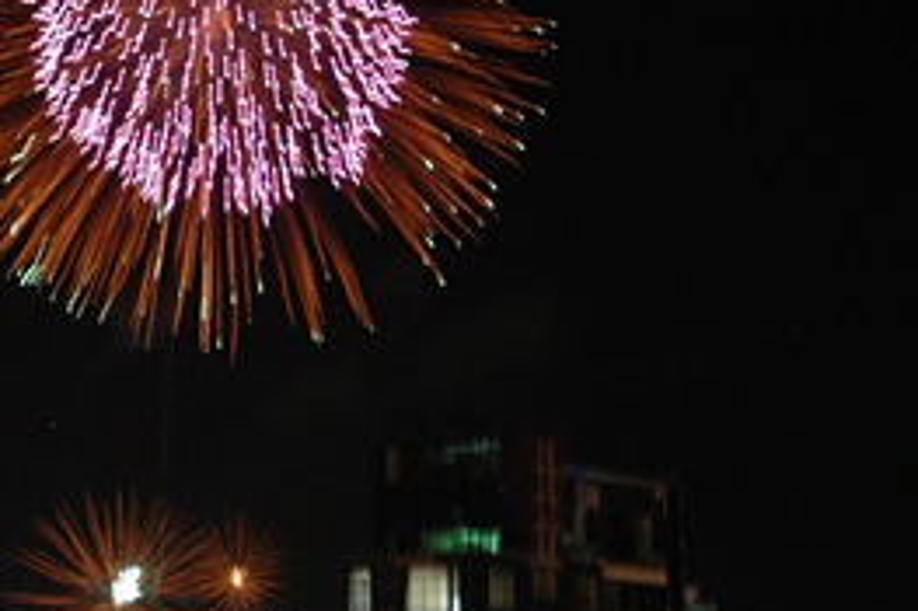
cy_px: 344
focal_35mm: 156
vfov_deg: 8.8
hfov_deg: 13.1
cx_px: 175
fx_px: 3975
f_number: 5
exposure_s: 1/2
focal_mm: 50
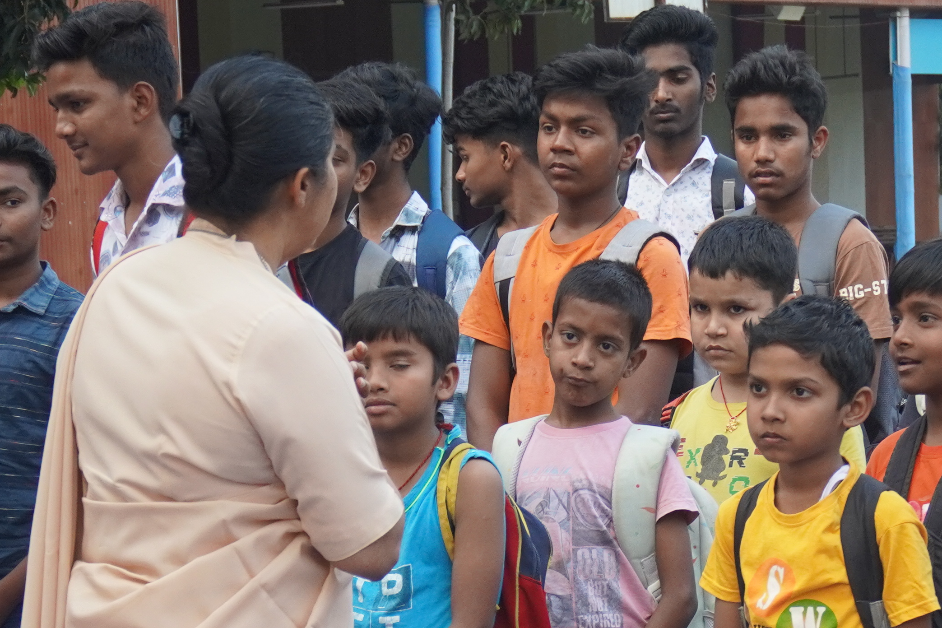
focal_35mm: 138
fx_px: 3610
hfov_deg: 14.9
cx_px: 560
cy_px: 806
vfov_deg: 9.8
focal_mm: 32
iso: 640
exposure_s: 1/160
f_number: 5
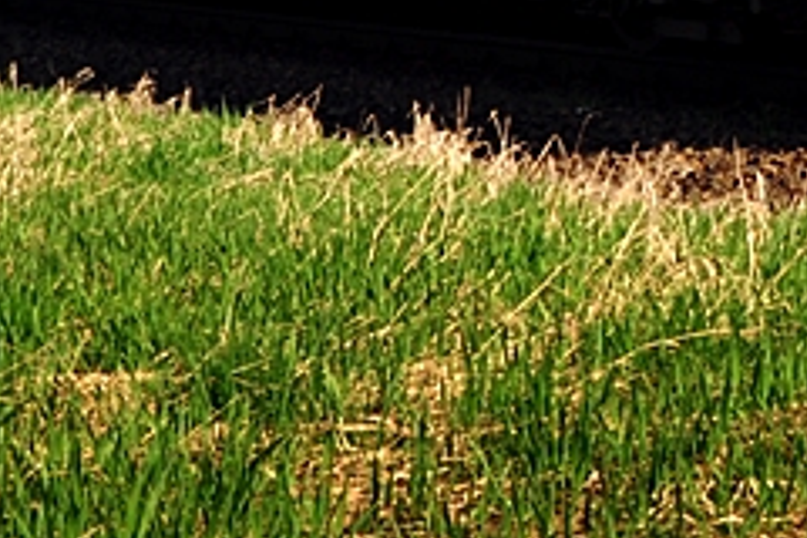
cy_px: -318
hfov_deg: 14.5
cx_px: 666
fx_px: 3161
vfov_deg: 9.4
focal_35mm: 141
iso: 200
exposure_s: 1/400
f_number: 9
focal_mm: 22
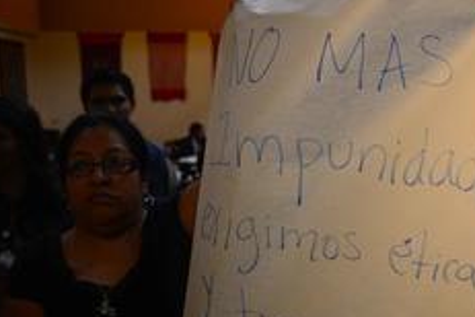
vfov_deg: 25.7
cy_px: 241
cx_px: 393
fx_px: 686
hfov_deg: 36.6
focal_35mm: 52
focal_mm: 24
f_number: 2.8
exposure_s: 1/100
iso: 500
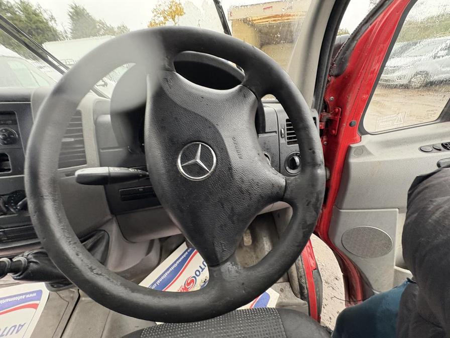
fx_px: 182
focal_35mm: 14
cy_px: 169
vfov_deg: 85.7
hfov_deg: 102.1
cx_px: 225
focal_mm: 2.22
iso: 500
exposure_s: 1/60
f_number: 2.2
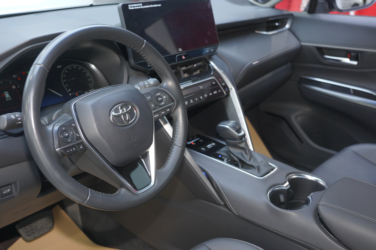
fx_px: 397
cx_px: 188
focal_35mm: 38
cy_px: 125
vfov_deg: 35.1
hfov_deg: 50.7
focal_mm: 38
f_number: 4.5
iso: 4000
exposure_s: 1/125
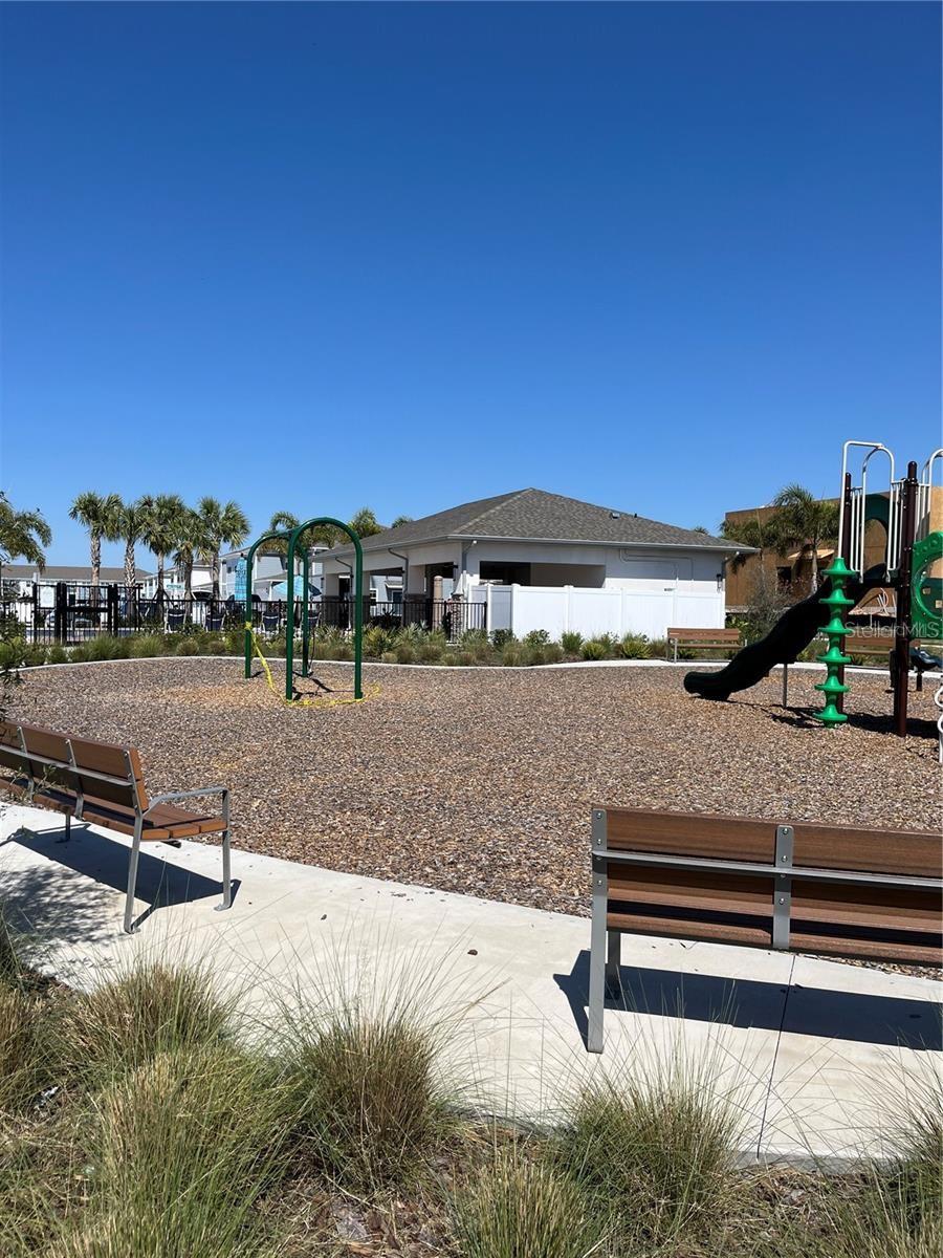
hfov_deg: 53.1
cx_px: 472
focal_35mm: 26
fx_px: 944
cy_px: 629
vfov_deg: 67.3
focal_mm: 5.1
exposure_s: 1/5848
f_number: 1.6
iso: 50
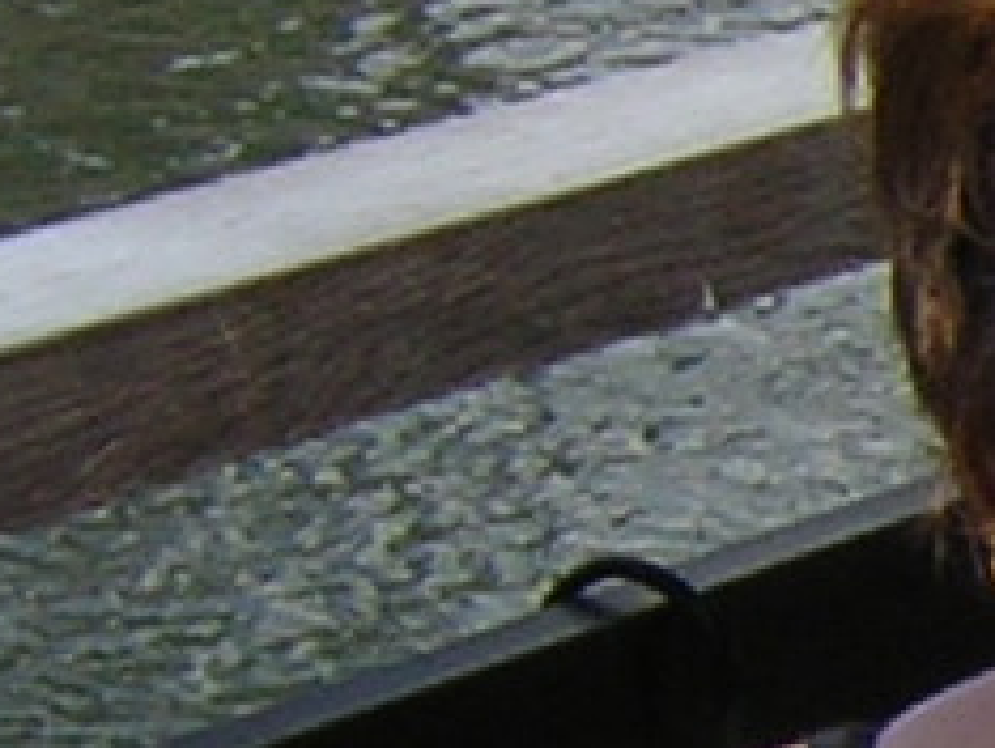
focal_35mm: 246
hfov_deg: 7.0
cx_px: 3210
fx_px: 7078
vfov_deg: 6.0
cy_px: 688
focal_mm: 4.7
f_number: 5.2
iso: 100
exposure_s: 1/455
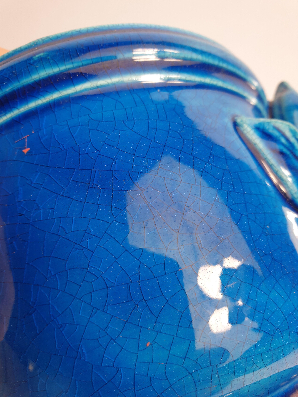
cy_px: 198
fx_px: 298
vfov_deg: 67.3
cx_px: 149
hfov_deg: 53.1
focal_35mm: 26
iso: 50
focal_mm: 4.3
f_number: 2.4
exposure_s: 1/100
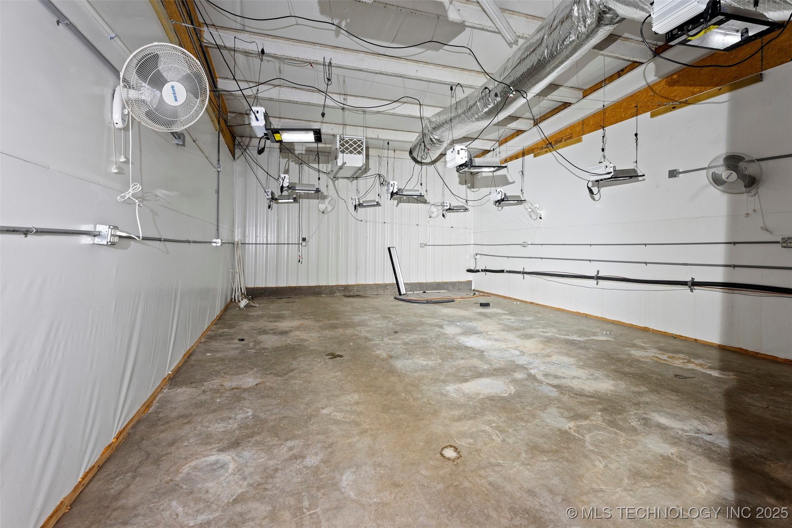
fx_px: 352
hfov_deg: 96.7
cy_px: 264
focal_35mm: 16
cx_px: 396
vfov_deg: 73.7
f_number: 8
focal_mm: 16
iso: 640
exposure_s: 3.2
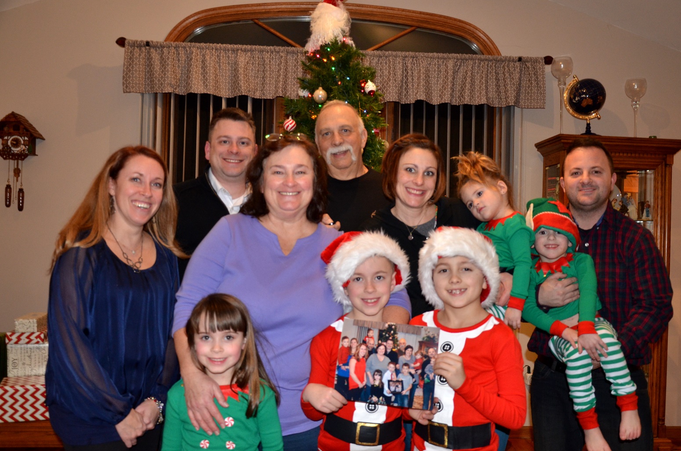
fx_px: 614
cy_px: 231
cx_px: 344
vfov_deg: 40.3
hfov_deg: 58.0
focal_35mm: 33
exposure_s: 1/60
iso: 800
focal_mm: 21
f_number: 3.8
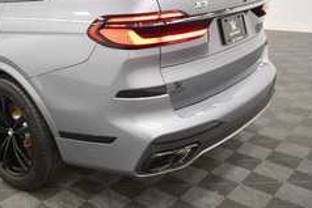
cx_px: 56
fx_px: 364
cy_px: 50
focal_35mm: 42
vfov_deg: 31.3
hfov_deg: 43.9
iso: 1100
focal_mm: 17
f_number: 5.3
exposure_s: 1/125
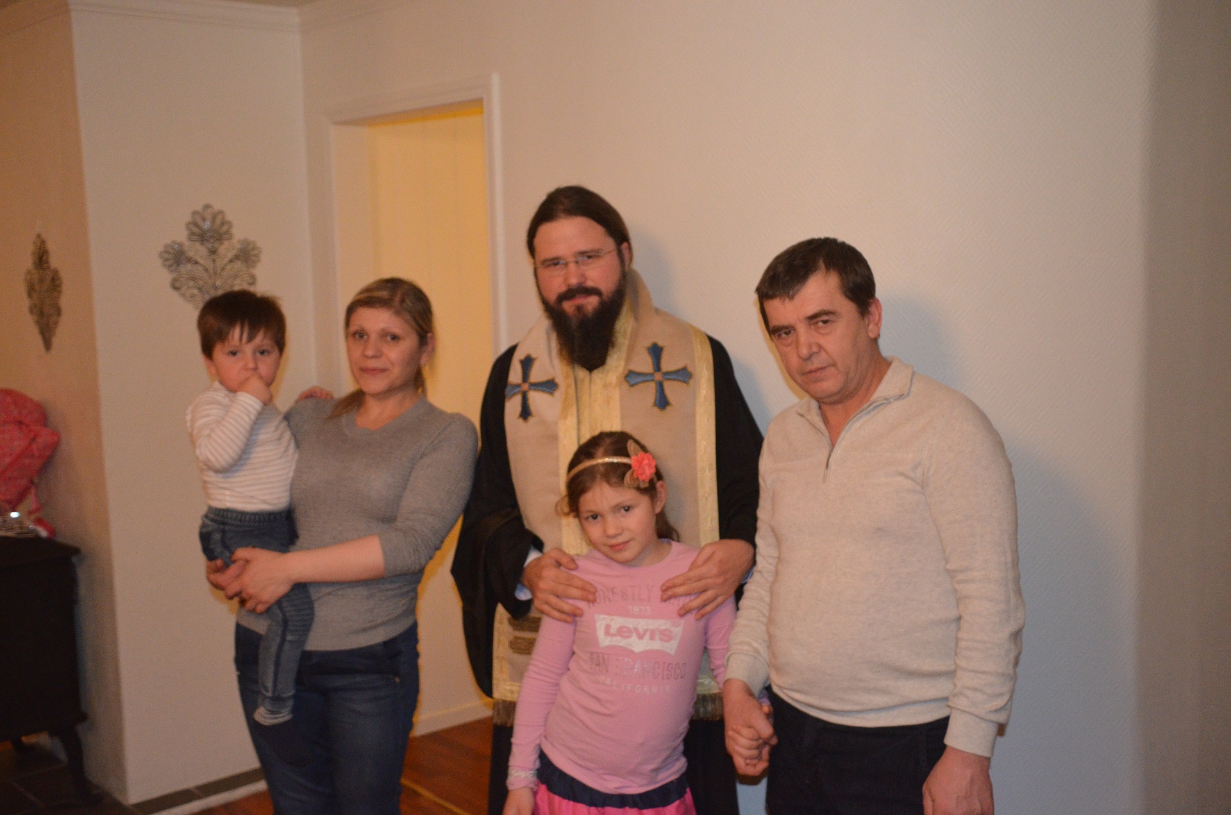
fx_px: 1331
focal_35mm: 39
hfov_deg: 49.6
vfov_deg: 34.1
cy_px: 408
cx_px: 616
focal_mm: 26
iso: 2800
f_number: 3.2
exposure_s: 1/60
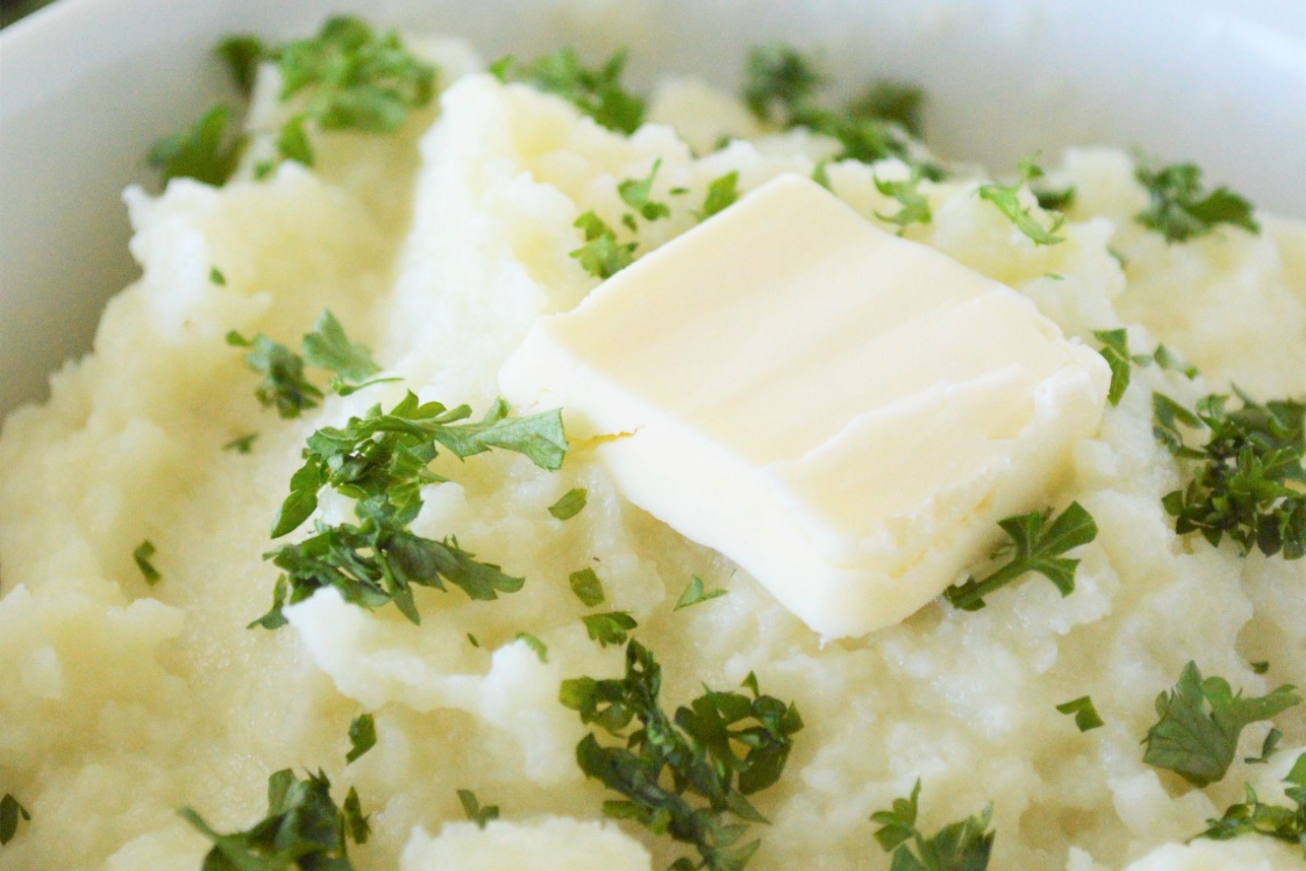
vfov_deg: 13.2
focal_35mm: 104
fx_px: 3773
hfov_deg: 19.6
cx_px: 653
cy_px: 372
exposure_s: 1/500
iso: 2000
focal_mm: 46
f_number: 5.3
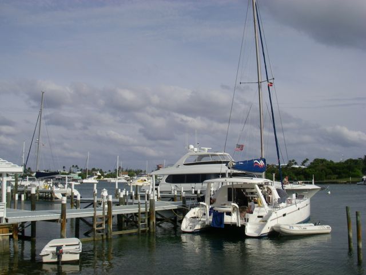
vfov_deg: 37.7
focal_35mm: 38
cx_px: 183
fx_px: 402
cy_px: 138
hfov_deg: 49.0
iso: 64
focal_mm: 6.3
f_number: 6.6
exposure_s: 1/400
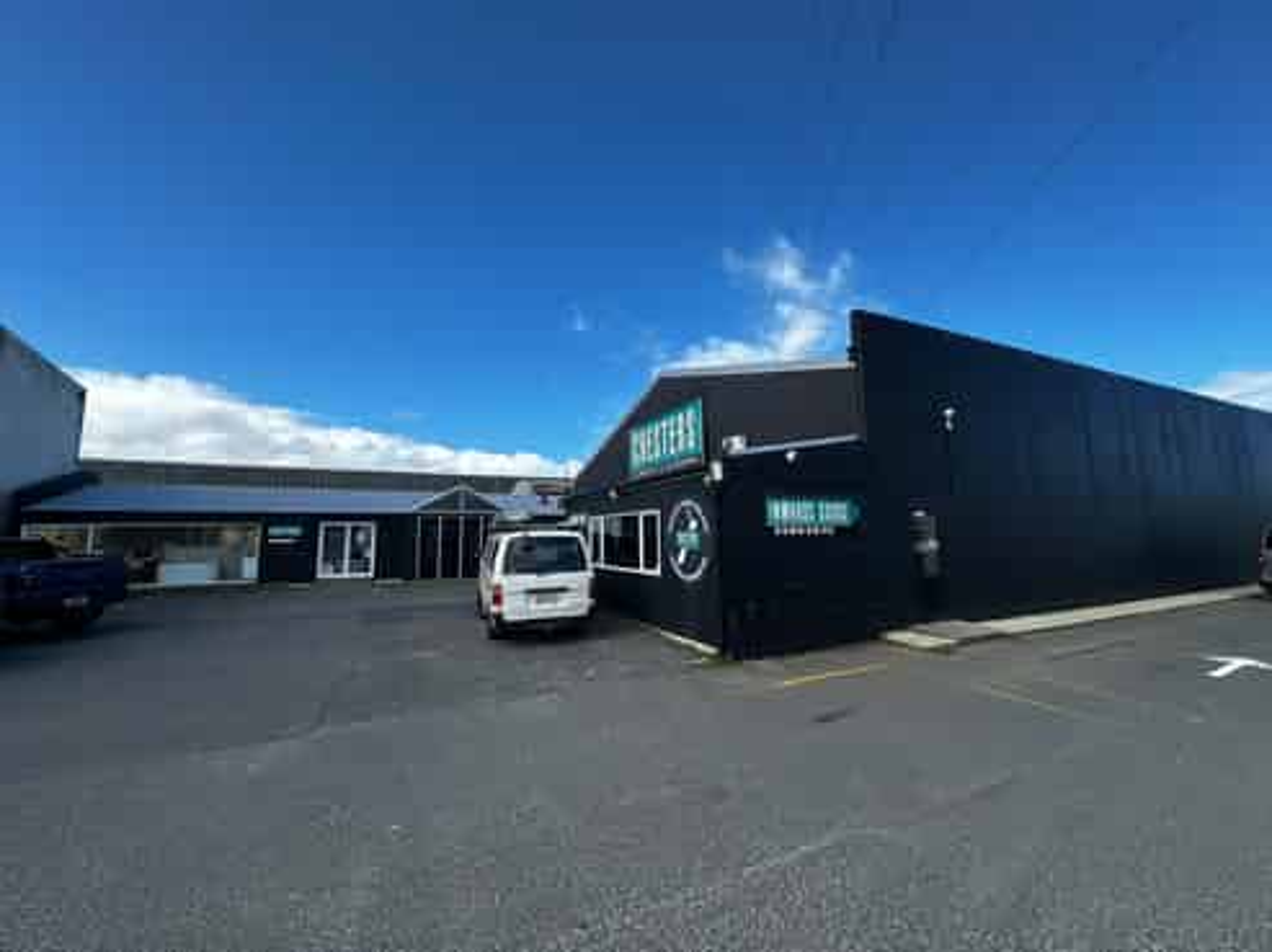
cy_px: 476
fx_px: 514
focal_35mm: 14
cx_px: 636
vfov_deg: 85.6
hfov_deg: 102.1
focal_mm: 2.22
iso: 50
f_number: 2.2
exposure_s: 1/1171
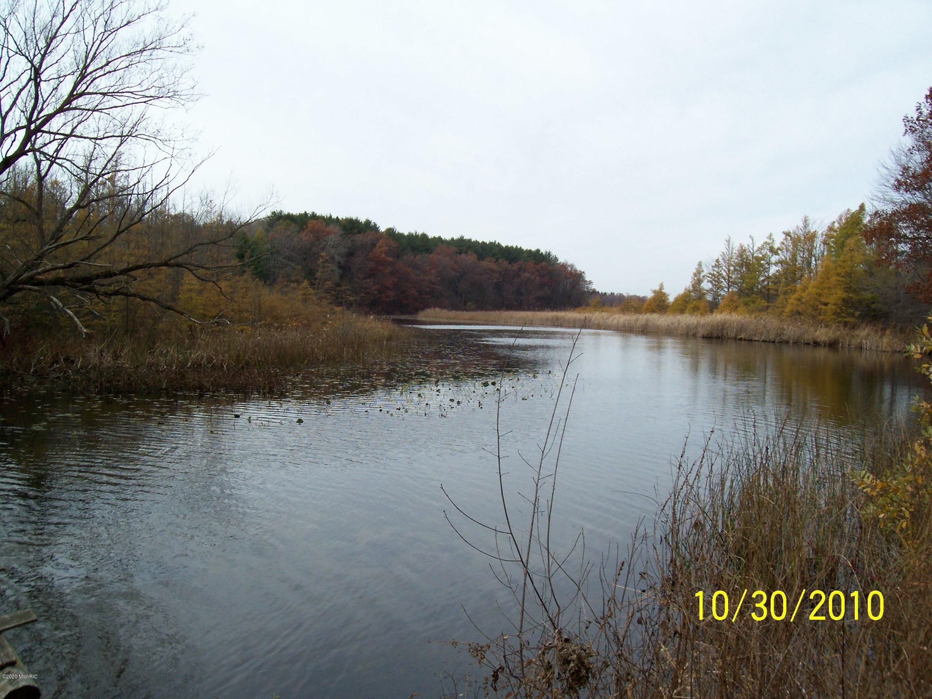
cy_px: 350
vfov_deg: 41.8
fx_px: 915
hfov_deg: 54.0
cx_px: 466
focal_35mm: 34
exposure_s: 1/328
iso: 80
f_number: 5.1
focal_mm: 5.6
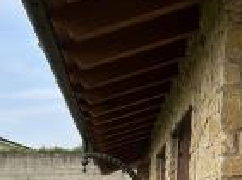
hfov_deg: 26.1
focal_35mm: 74
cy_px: 247
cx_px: 67
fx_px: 516
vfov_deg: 18.2
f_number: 1.5
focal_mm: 5.7
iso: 50
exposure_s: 1/1124
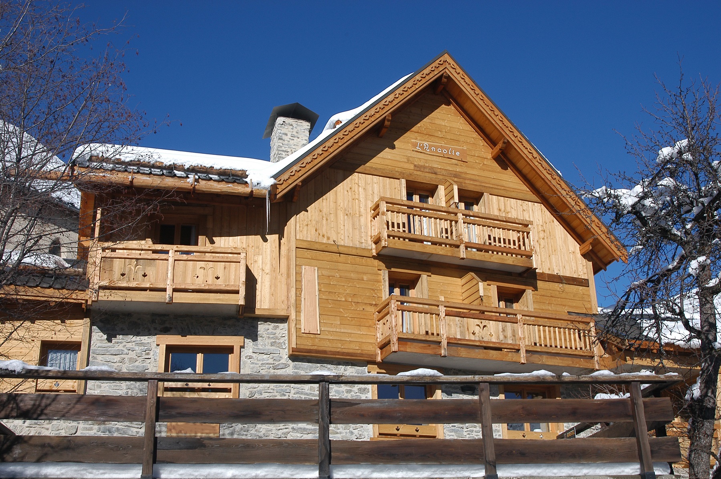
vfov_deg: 31.8
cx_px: 360
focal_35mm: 42
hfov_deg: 46.4
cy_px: 240
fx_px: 840
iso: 200
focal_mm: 28
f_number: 10
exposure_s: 1/400
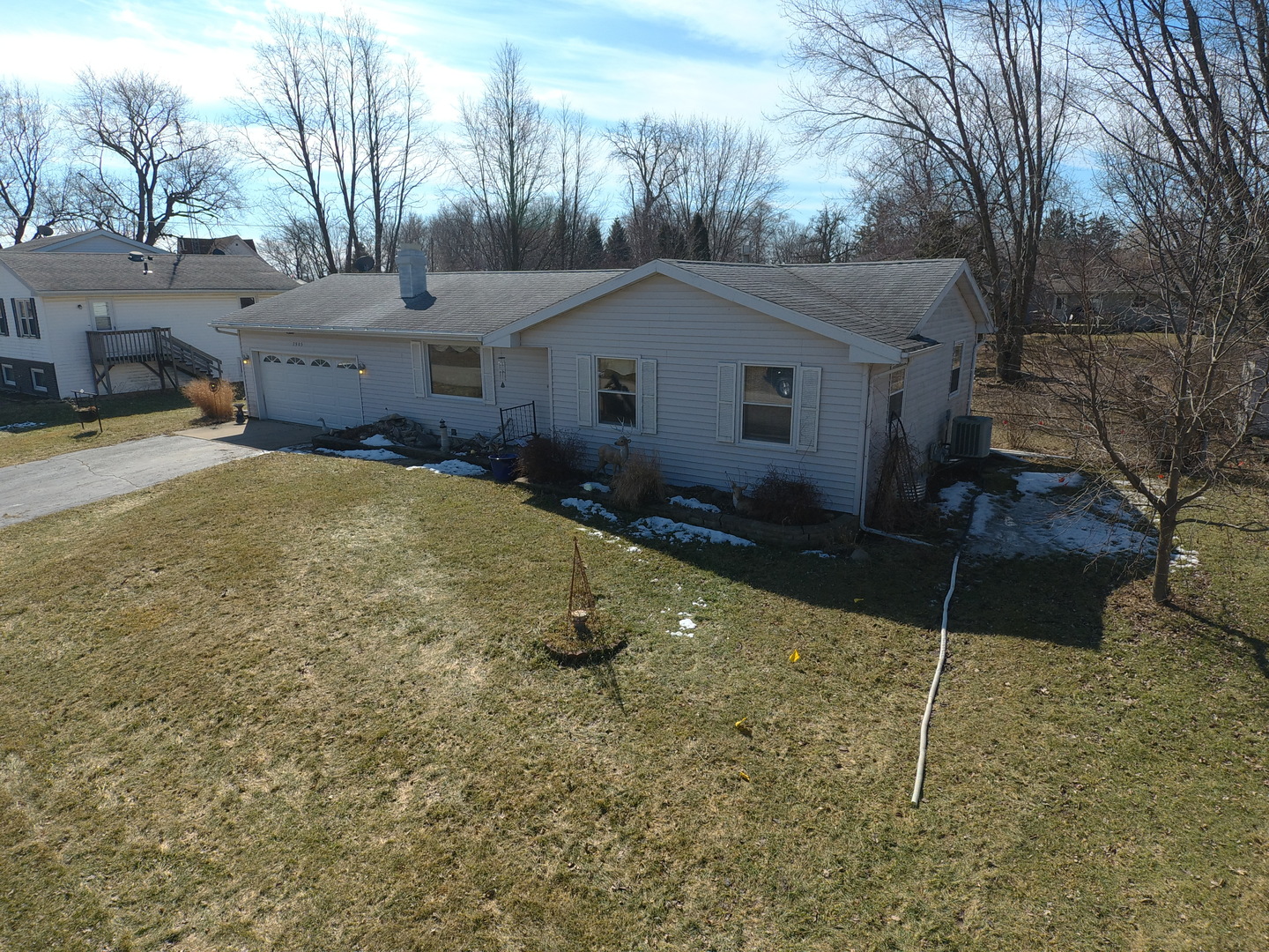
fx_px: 623
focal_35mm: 17
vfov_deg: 74.7
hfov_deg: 91.0
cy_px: 476
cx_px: 634
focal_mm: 3.15
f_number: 2.8
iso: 100
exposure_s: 1/1066
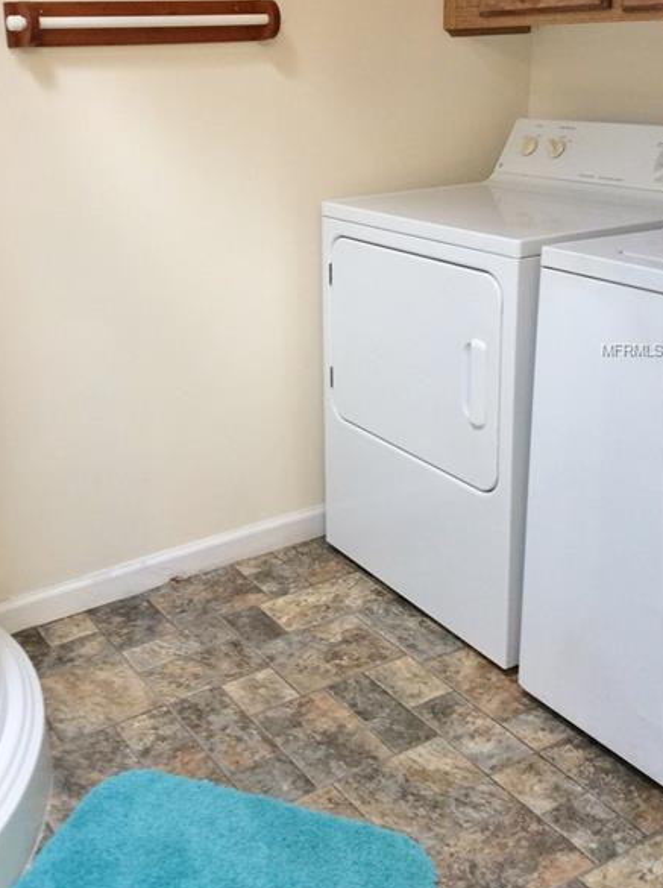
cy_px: 351
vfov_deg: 44.6
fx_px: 1075
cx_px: 234
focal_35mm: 42
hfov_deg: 34.0
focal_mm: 3.3
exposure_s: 1/24
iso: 80
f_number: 2.4
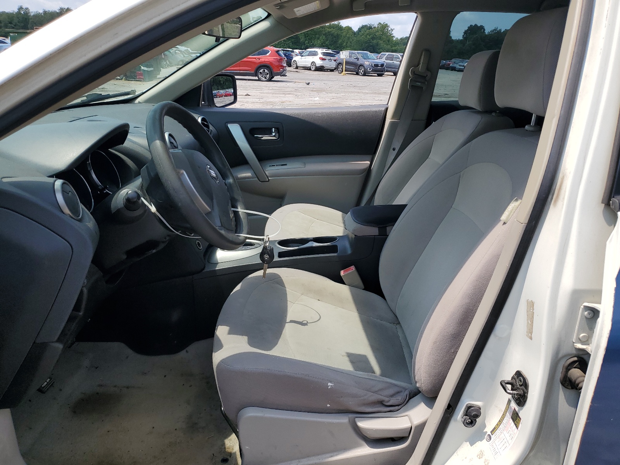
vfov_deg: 53.1
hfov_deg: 67.3
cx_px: 310
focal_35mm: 26
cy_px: 232
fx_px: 466
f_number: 1.5
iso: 50
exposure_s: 1/2500
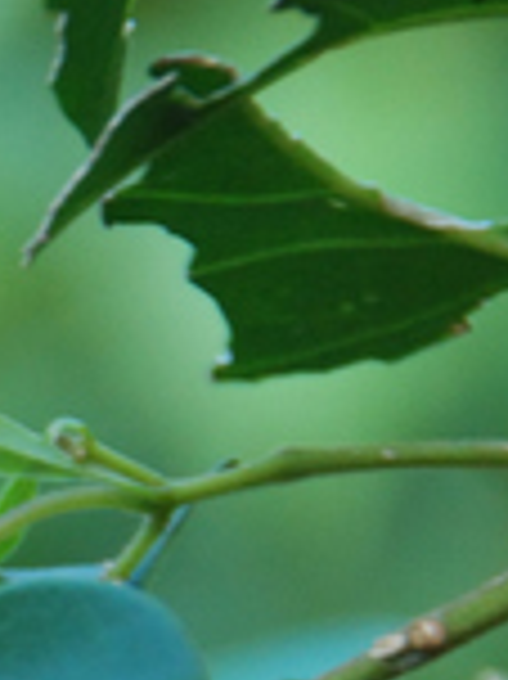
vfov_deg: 2.2
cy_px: 725
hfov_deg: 1.6
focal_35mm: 905
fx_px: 17738
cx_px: -877
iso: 720
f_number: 5.6
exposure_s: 1/160
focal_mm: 135
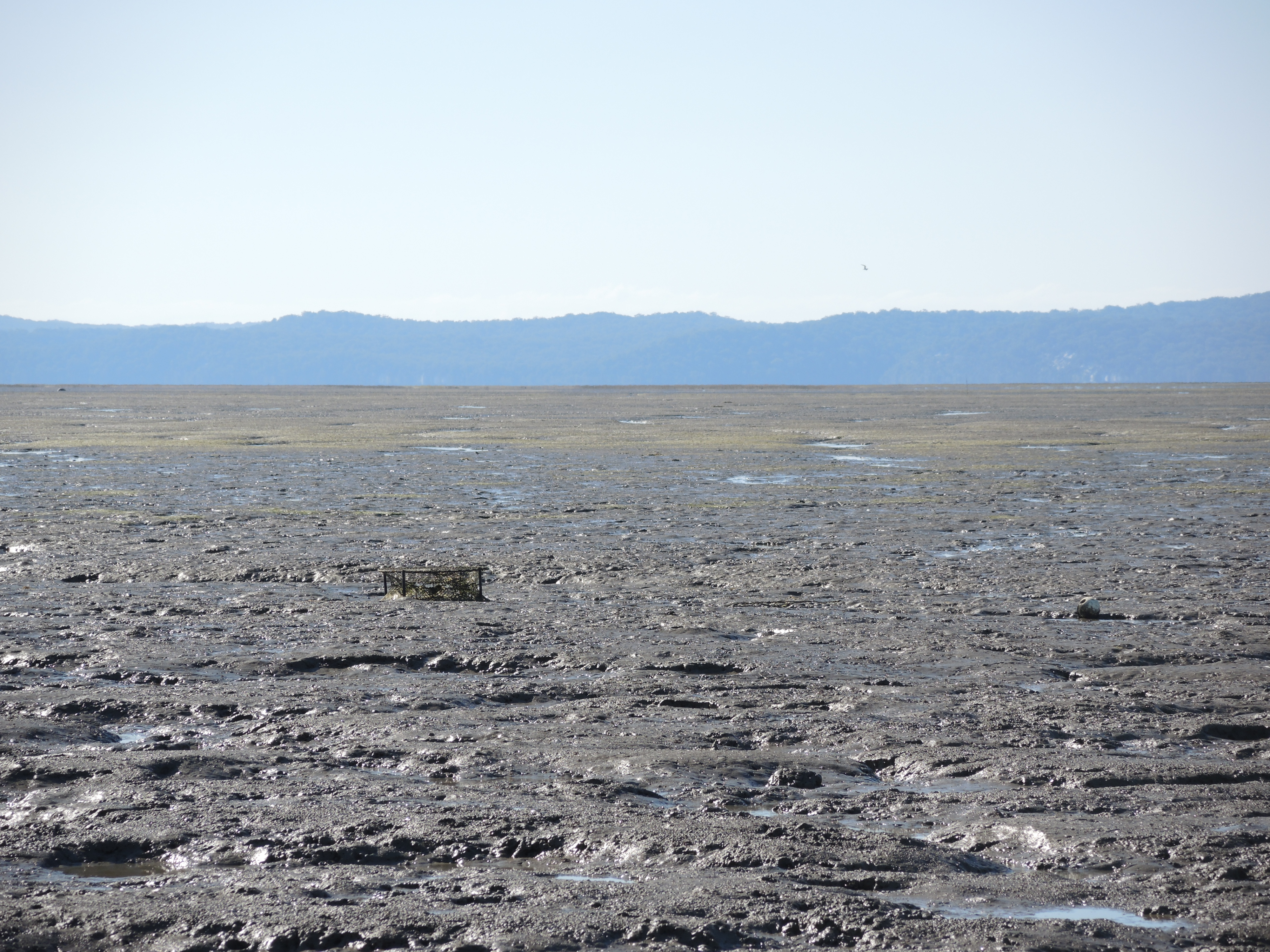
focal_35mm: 200
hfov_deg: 9.9
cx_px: 635
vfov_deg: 7.4
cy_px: 476
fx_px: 7338
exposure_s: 1/640
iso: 80
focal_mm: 42.8
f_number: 4
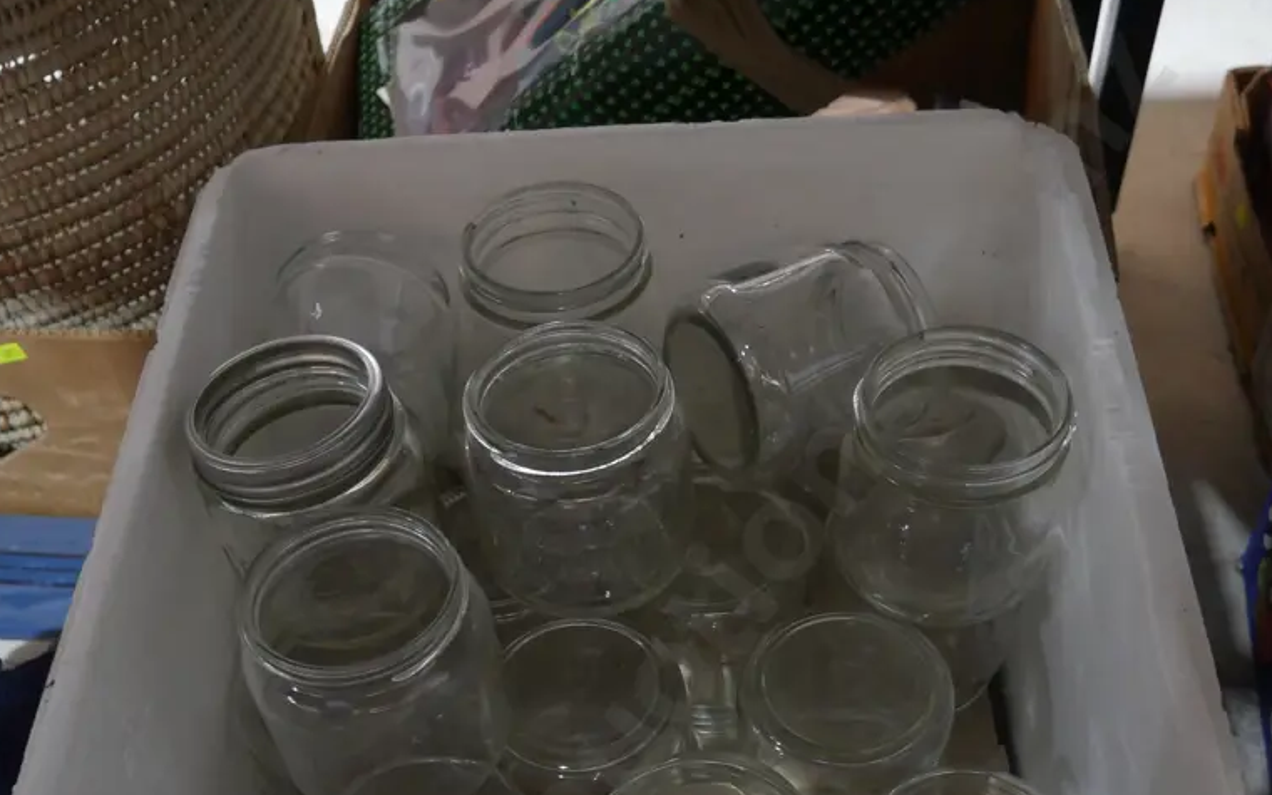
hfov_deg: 49.3
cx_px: 632
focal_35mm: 40
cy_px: 738
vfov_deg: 30.4
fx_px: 1387
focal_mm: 14
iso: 1250
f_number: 3.5
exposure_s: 1/60
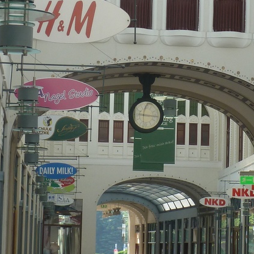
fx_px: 921
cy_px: 122
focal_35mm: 111
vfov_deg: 15.7
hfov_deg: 15.6
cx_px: 198
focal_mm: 8.5
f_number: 3.8
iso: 80
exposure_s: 1/100
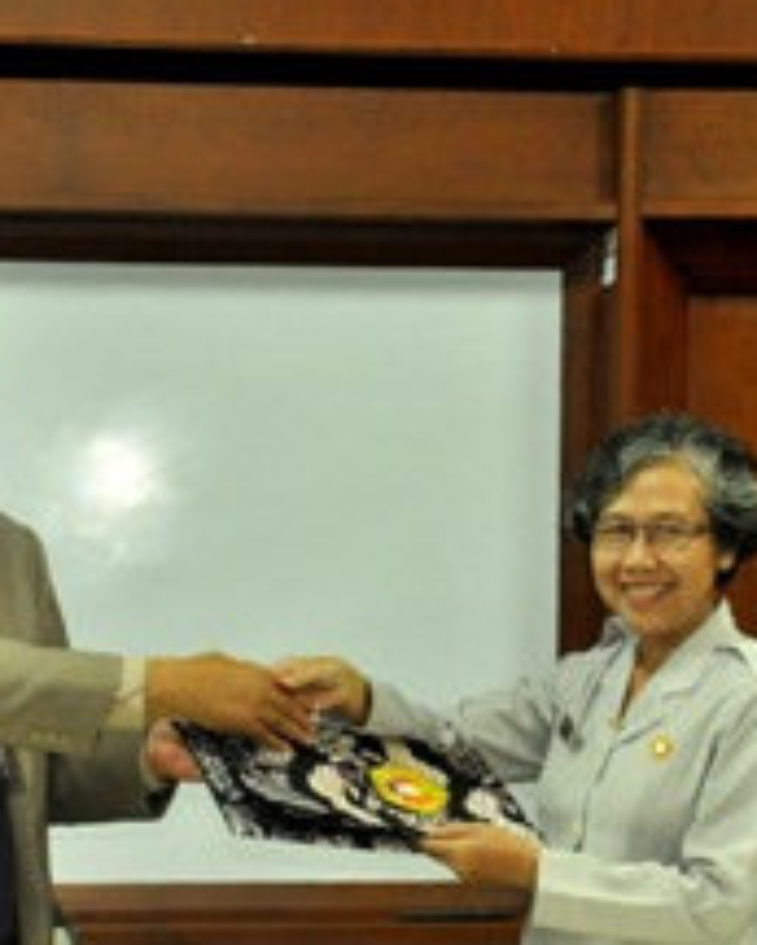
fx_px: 2771
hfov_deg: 15.6
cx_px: 376
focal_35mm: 99
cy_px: 634
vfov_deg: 19.3
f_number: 5
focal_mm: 34
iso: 1600
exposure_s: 1/60
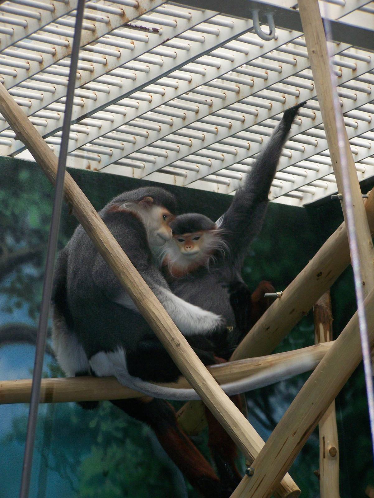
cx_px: 187
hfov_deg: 10.7
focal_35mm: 139
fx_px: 2000
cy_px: 249
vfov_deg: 14.2
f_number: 3.2
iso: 160
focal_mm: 23.1
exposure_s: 1/100
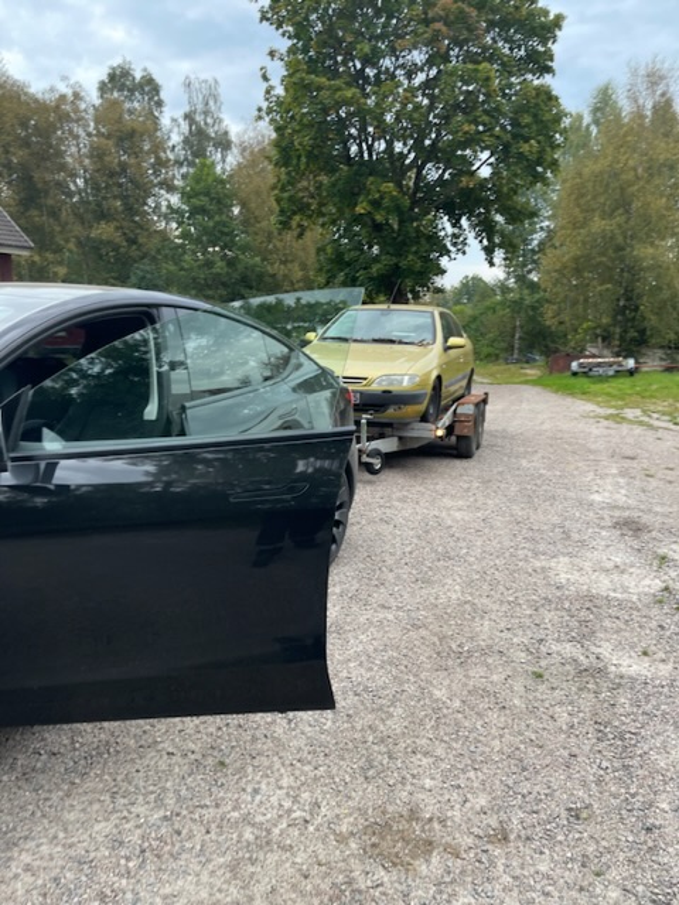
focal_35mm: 26
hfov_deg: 53.1
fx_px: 680
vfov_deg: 67.3
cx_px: 340
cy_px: 452
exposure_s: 1/117
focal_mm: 5.1
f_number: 1.6
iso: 125
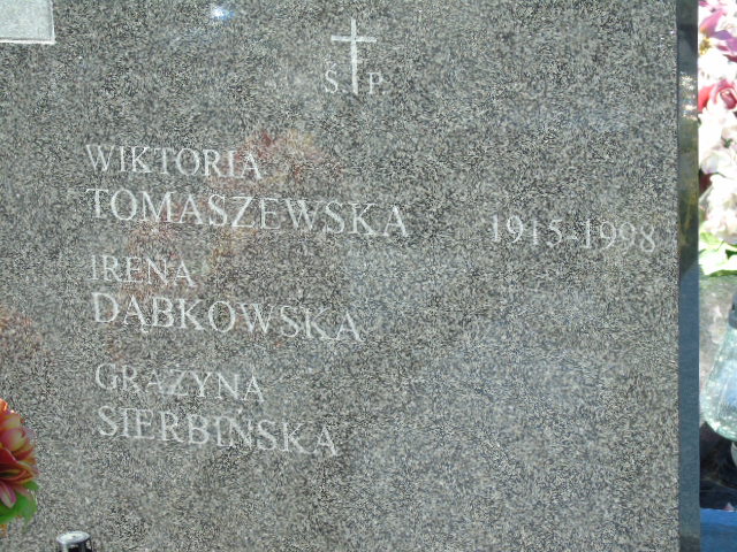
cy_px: 276
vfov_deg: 10.4
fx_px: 3023
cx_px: 368
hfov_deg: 13.9
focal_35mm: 142
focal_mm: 25
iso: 80
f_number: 4.7
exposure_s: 1/160
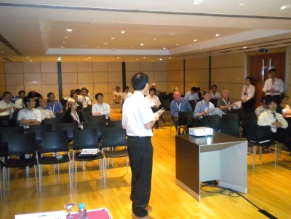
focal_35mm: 35
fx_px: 294
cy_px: 110
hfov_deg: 52.6
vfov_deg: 40.7
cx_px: 146
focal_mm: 6.3
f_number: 3.1
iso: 800
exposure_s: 1/30
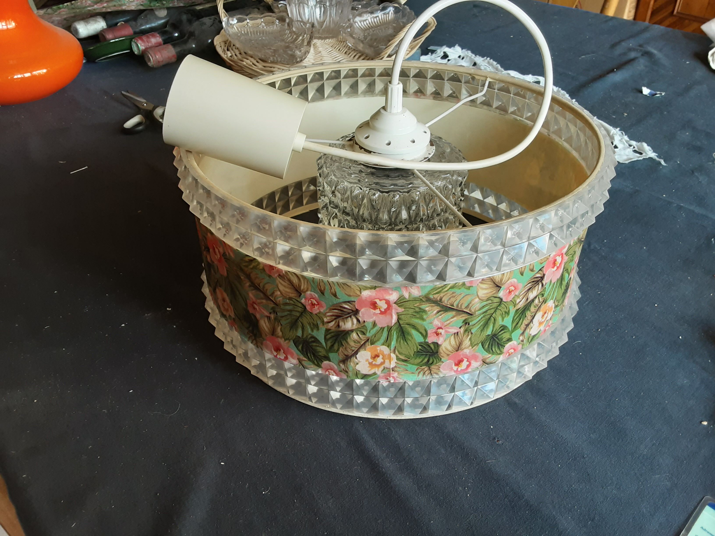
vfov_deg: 49.7
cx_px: 358
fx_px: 578
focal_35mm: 28
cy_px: 268
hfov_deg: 63.4
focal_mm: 2.9
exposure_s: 1/50
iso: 100
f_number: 1.9
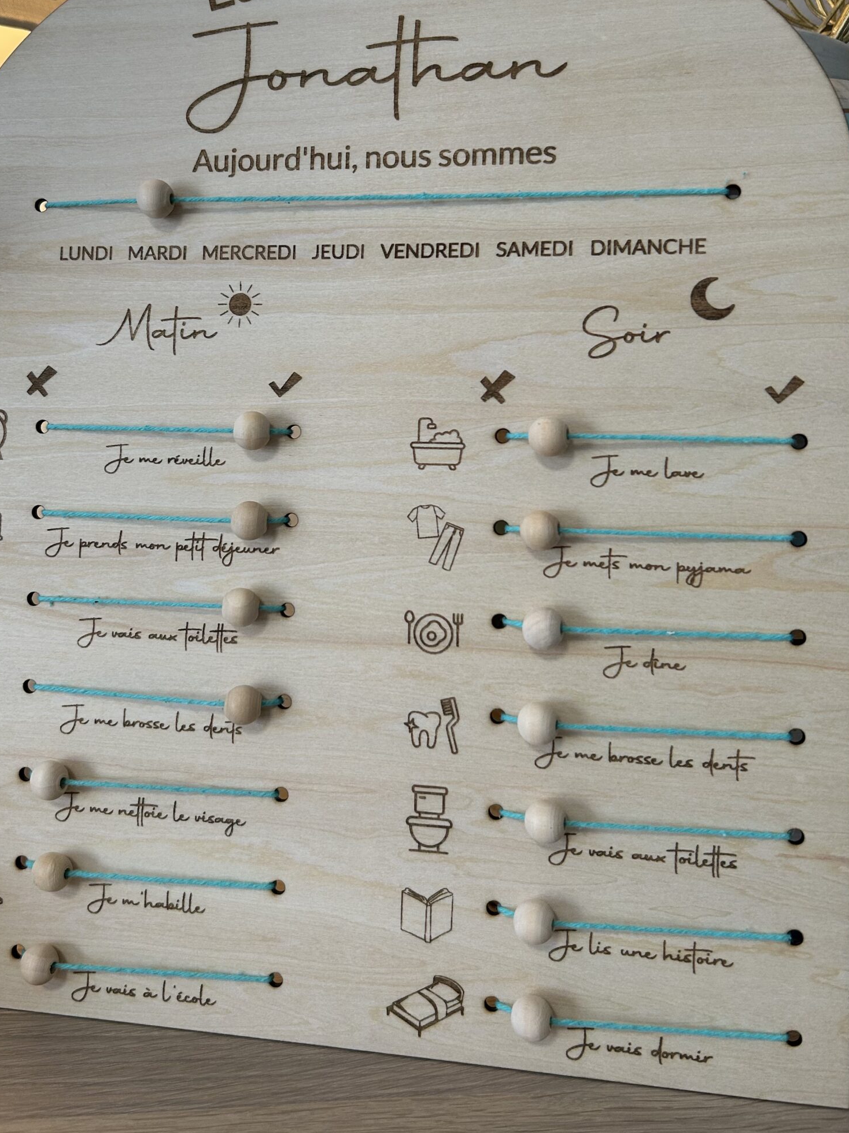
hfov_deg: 41.7
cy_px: 421
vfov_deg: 53.3
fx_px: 1112
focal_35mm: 34
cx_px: 364
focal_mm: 5.7
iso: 100
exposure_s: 1/105
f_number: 1.5
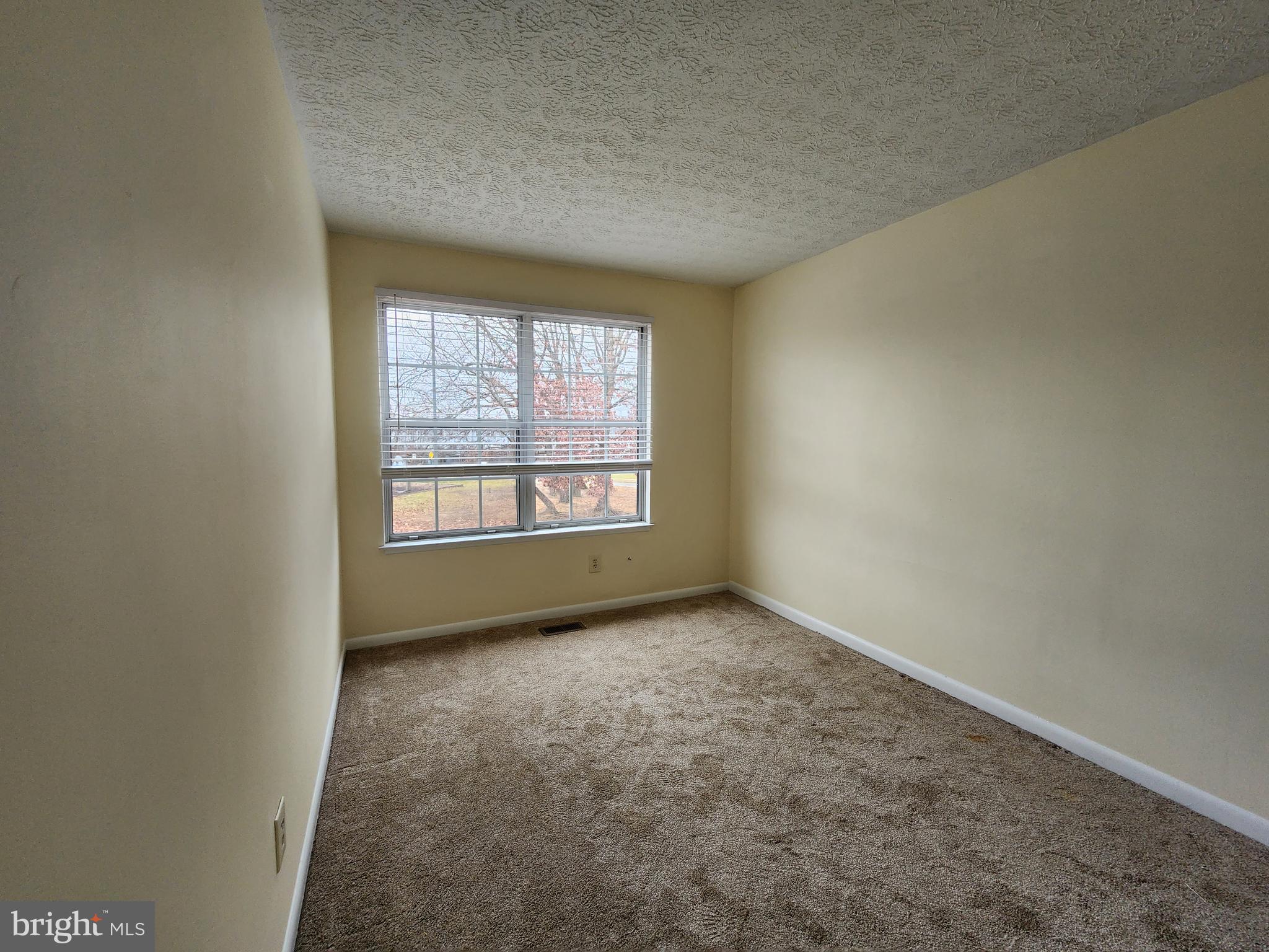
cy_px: 476
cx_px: 634
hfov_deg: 106.2
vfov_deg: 89.9
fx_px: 477
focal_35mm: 13
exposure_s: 1/60
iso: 160
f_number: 2.2
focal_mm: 2.2
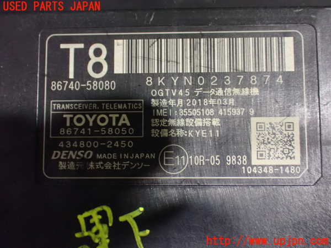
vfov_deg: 32.9
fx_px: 421
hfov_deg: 42.9
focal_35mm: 44
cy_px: 124
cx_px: 166
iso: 1600
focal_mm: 7.84
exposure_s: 1/15
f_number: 2.9
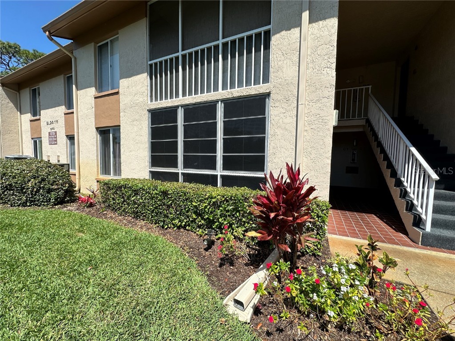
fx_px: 184
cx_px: 228
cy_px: 170
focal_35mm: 14
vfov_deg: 85.7
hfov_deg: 102.1
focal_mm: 2.22
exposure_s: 1/2020
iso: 50
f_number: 2.2
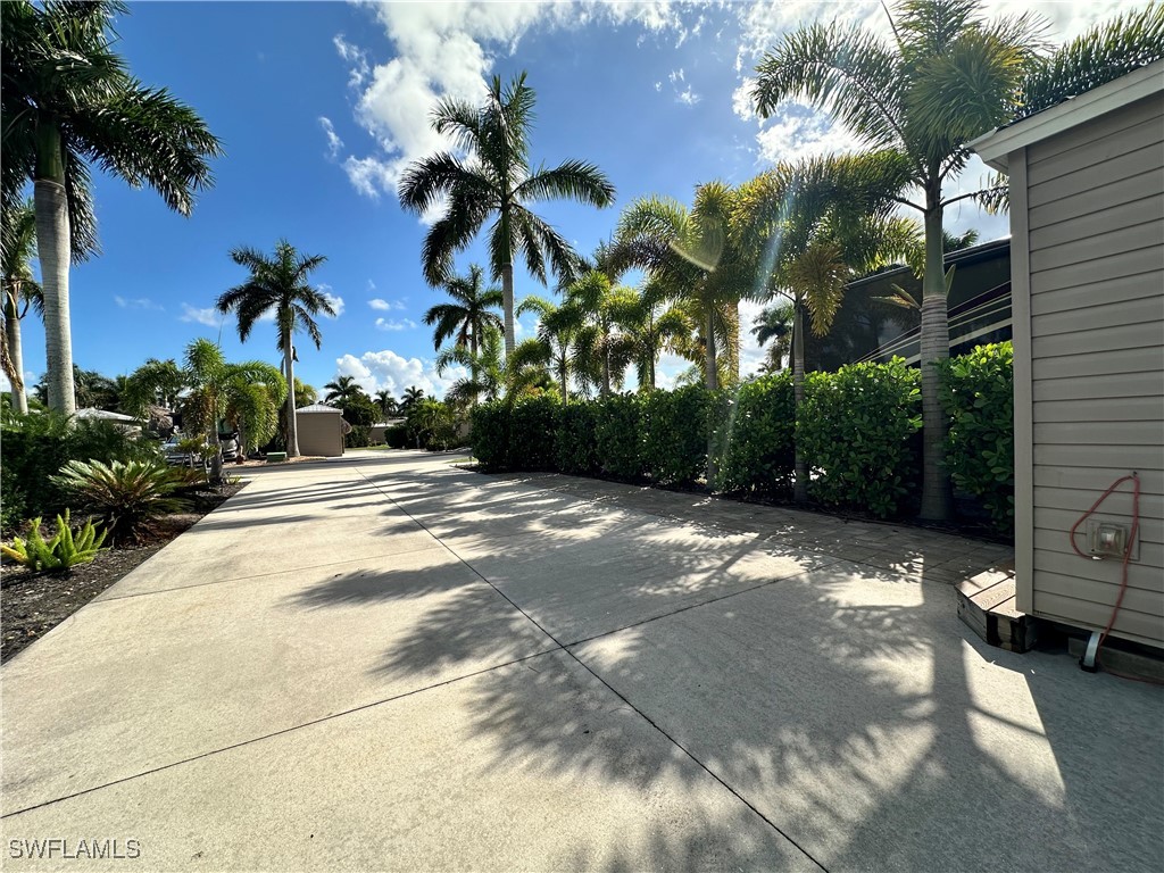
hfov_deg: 102.1
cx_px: 582
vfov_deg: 85.7
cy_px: 436
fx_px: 471
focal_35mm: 14
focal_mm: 2.22
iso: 50
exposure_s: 1/2053
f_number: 2.2
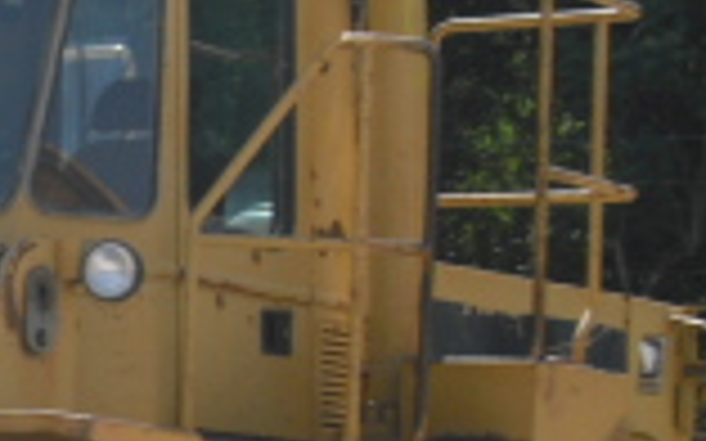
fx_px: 3154
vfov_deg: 7.9
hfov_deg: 12.2
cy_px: 531
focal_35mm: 164
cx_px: -333
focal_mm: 6.2
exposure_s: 1/200
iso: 64
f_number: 5.6
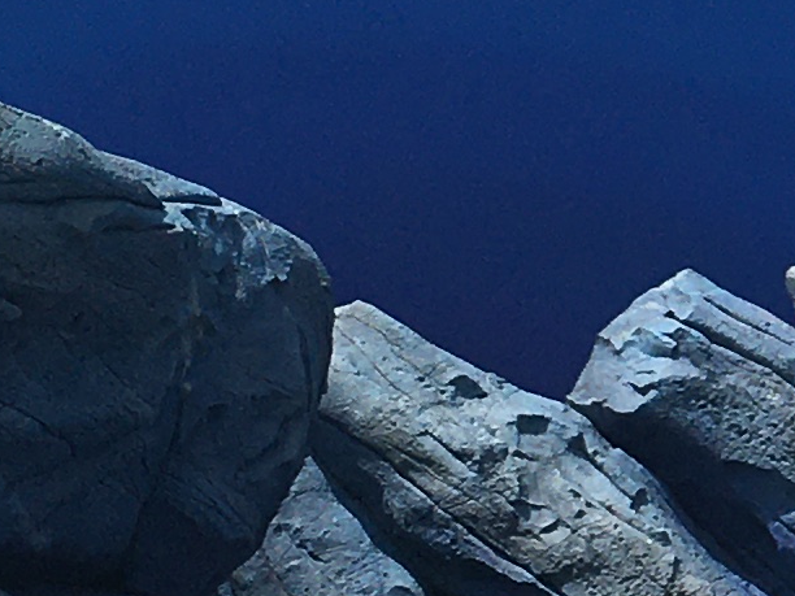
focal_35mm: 191
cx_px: 1687
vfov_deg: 7.8
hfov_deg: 9.5
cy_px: 205
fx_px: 4387
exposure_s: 1/2331
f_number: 2.2
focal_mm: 4.15
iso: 25
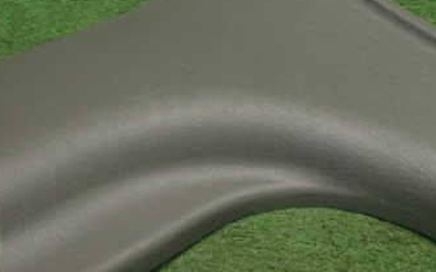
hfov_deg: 35.7
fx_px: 677
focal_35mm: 57
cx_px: 228
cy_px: 148
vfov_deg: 22.7
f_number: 2.3
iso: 500
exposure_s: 1/125
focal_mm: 5.4
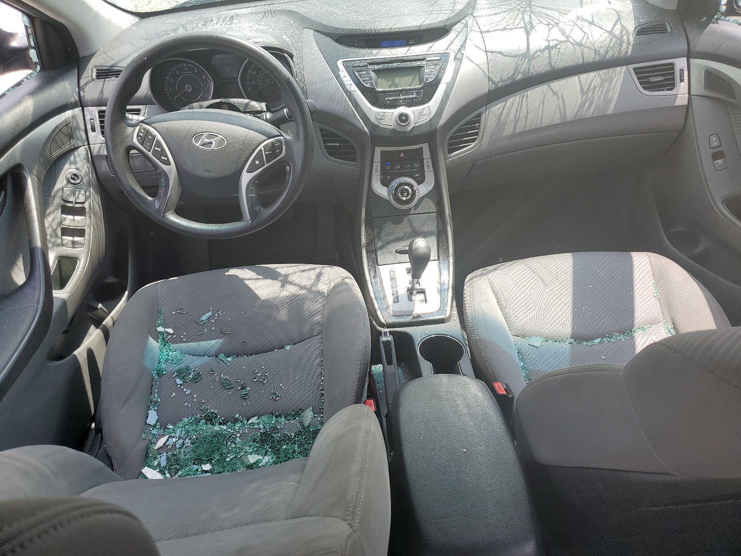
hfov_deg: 67.3
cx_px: 370
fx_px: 557
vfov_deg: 53.1
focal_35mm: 26
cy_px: 278
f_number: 1.5
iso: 50
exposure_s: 1/714
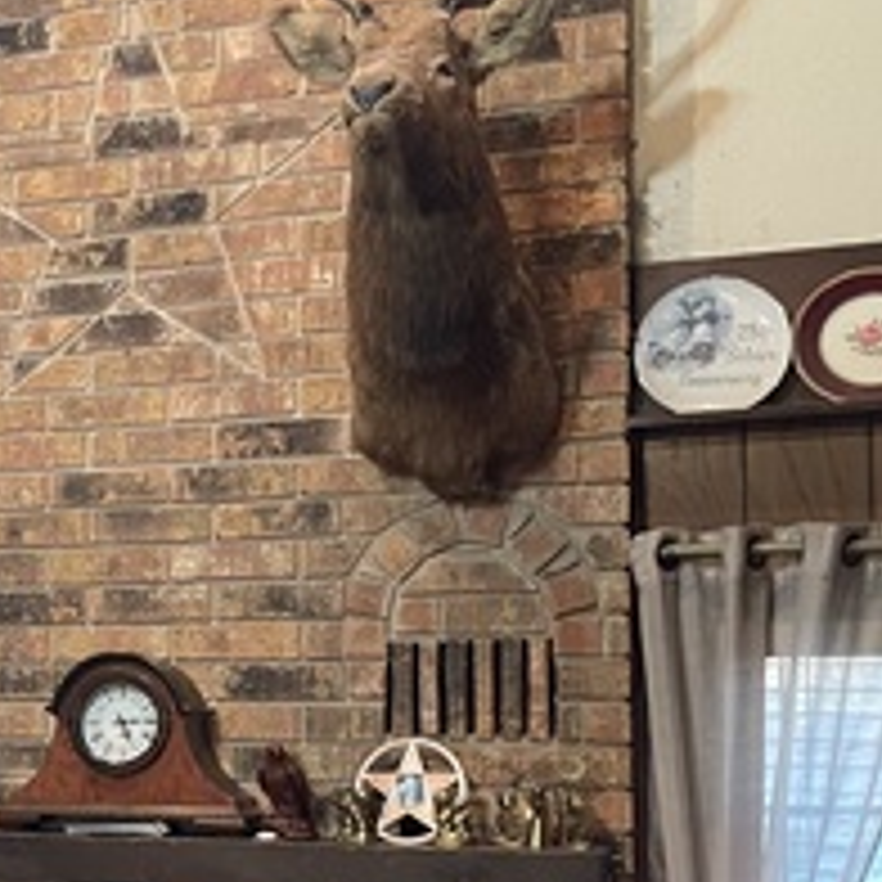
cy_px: 666
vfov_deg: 22.8
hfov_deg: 21.4
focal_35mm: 75
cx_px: -189
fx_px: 2162
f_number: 1.6
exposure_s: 1/40
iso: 400
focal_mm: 4.2
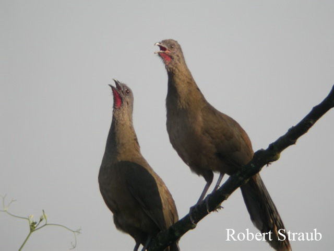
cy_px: 126
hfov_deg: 16.4
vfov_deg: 12.3
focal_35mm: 120
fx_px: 1158
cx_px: 167
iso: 100
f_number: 4.3
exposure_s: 1/146
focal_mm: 24.8
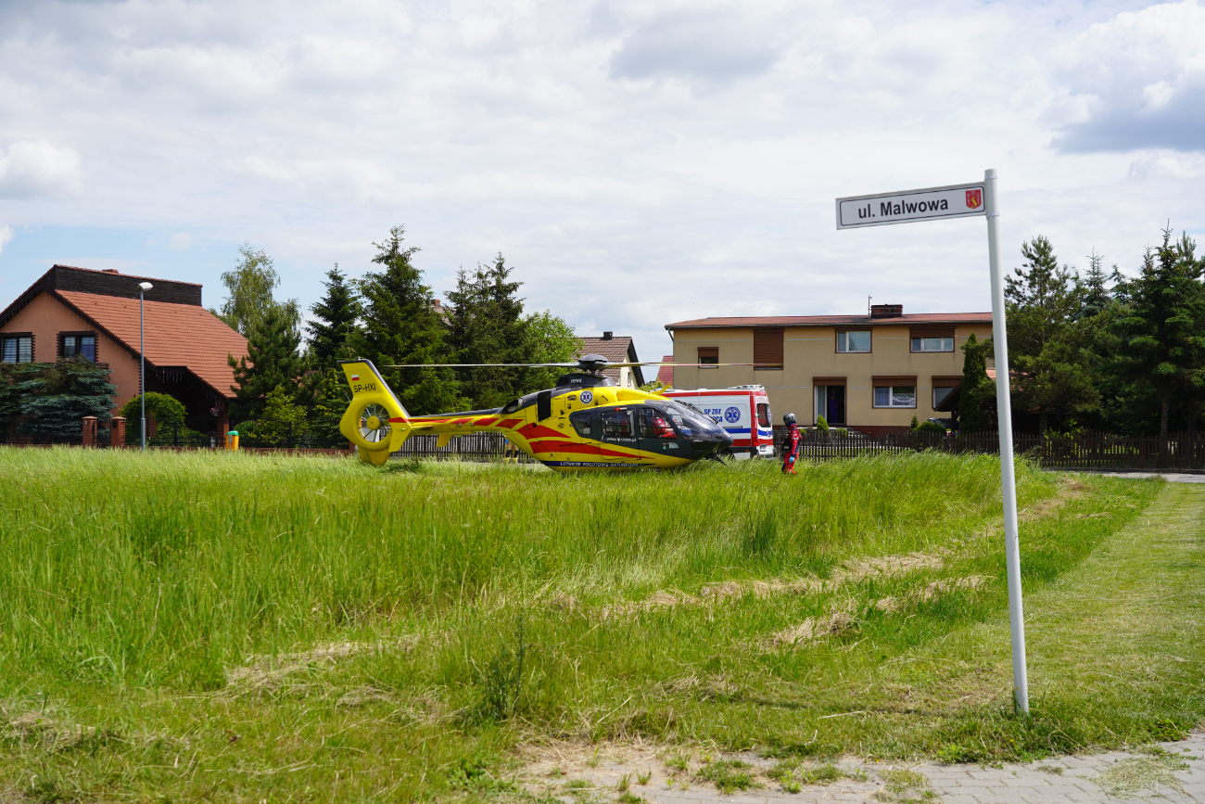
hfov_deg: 51.9
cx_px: 602
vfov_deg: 35.9
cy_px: 402
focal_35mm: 37
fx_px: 1239
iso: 100
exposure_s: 1/640
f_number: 5
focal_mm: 37
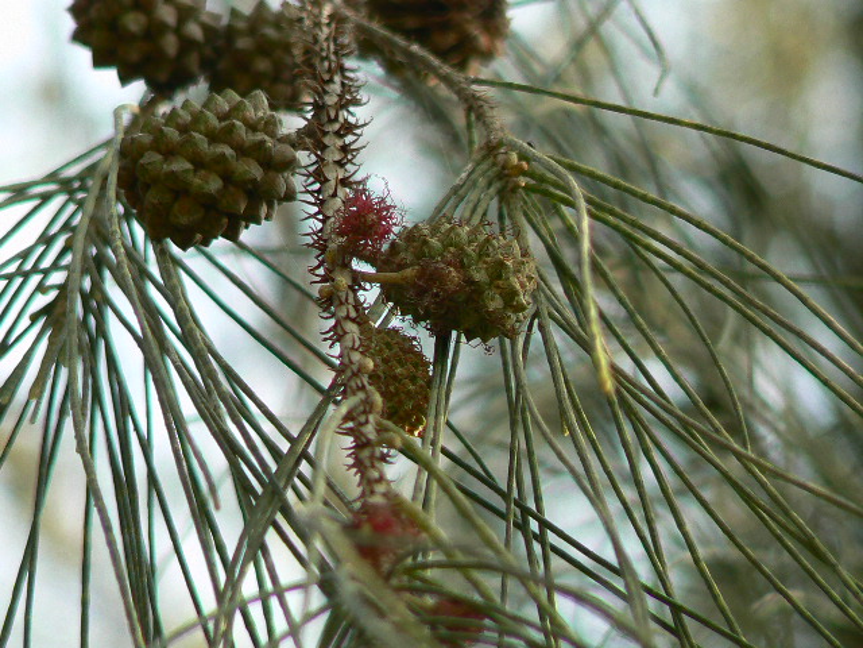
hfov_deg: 3.3
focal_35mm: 594
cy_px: 324
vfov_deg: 2.5
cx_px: 432
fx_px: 14809
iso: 80
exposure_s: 1/125
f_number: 5
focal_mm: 72
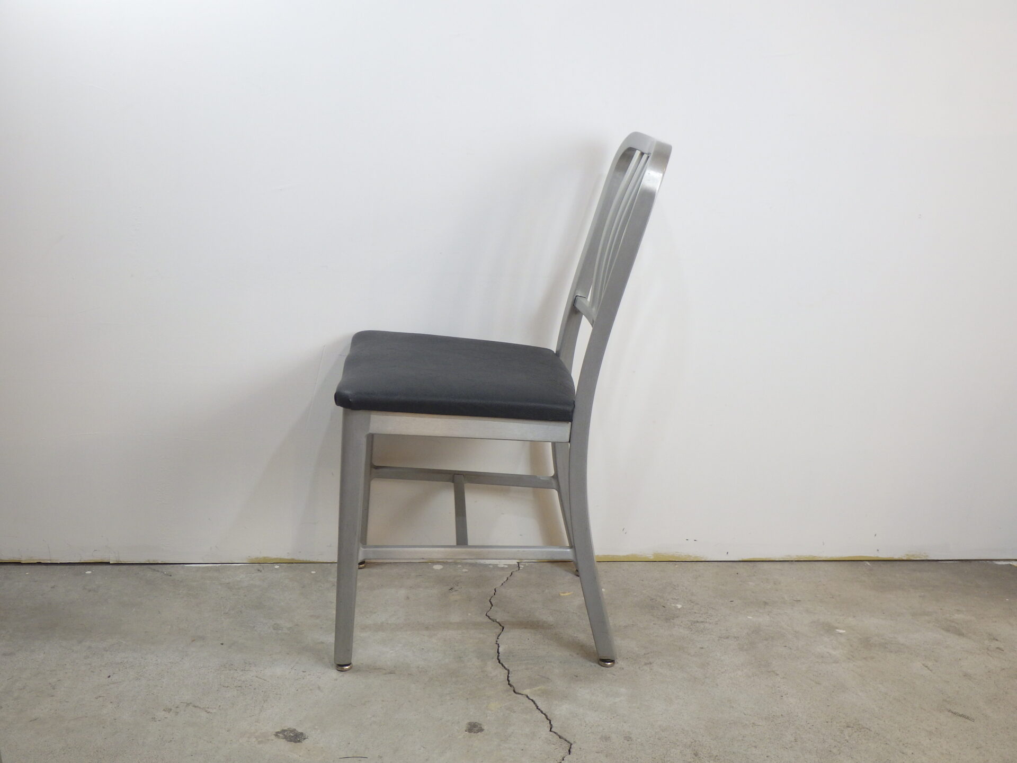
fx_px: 1234
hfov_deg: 44.8
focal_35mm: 42
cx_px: 508
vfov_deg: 34.3
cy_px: 382
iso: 125
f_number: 4.2
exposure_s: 1/13
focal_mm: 7.5
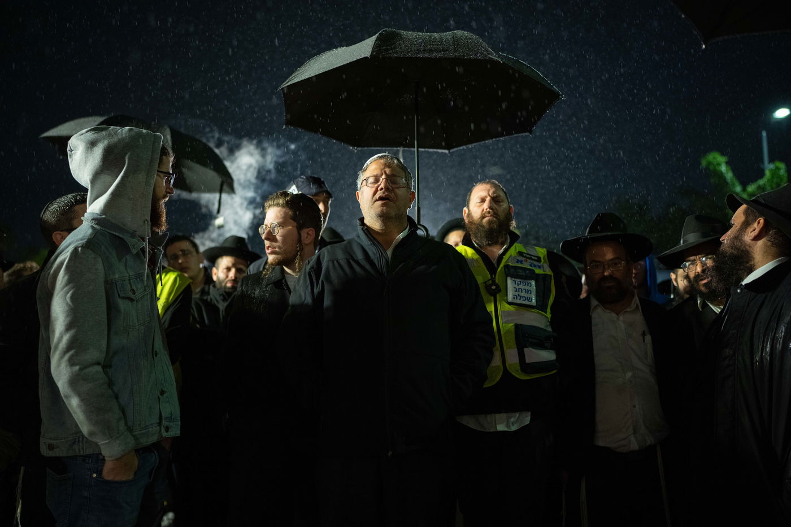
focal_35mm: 35
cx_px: 396
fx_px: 769
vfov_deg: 37.8
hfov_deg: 54.4
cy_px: 264
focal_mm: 35
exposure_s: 1/320
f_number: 1.6
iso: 3200
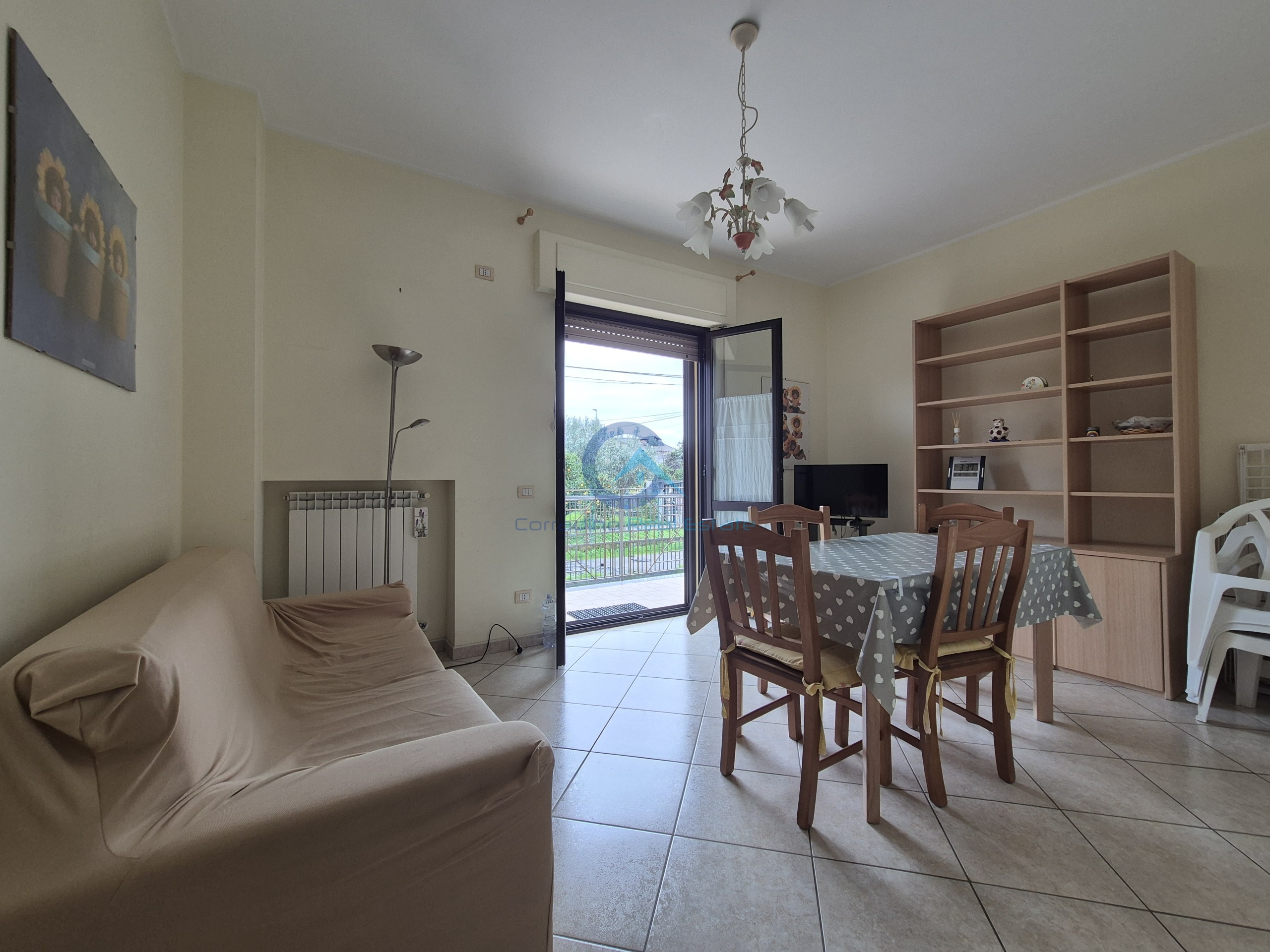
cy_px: 476
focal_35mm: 13
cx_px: 635
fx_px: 477
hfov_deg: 106.2
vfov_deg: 89.9
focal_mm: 2.2
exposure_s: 1/50
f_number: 2.2
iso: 64
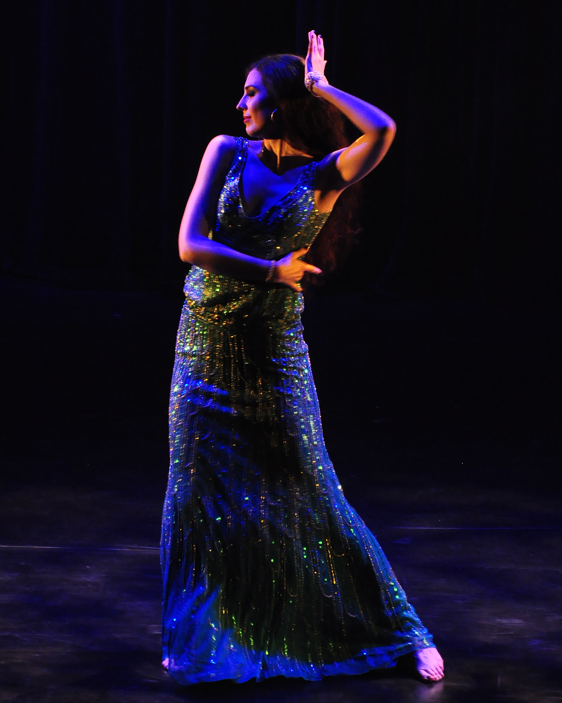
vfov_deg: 10.8
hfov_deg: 8.7
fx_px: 3713
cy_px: 338
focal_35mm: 179
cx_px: 281
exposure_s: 1/40
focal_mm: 105
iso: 1250
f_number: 5.6
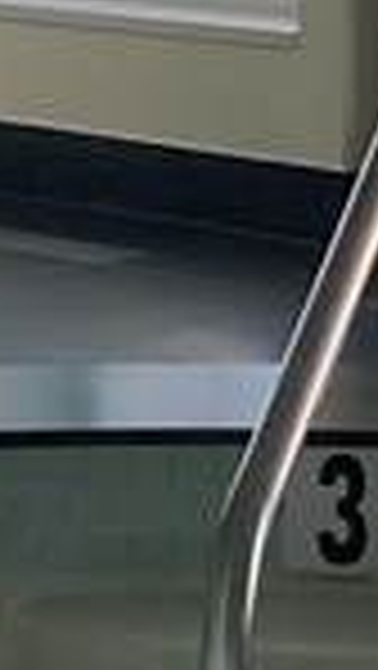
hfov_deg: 4.6
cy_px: -157
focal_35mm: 262
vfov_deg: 8.1
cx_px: 378
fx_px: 4661
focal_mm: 3.99
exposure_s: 1/120
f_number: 1.8
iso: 32
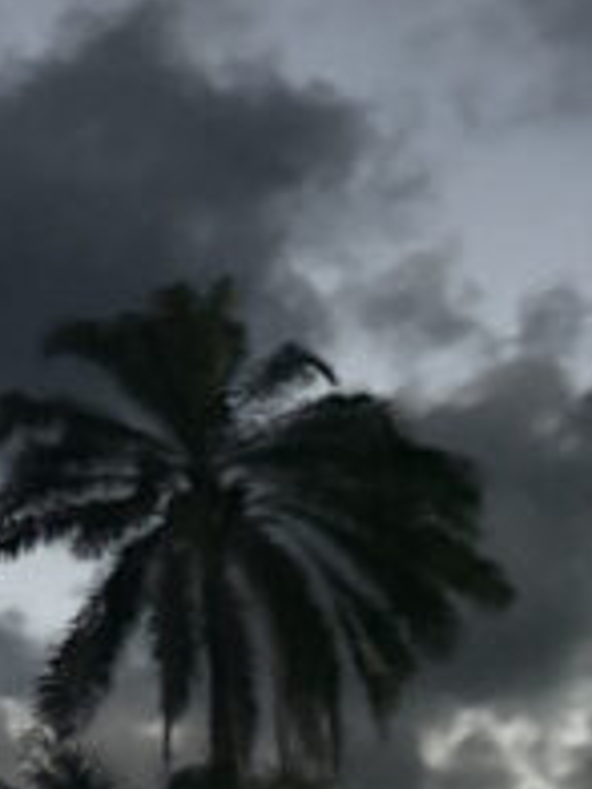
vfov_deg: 14.4
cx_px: -1148
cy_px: 612
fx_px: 3101
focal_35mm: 136
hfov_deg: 9.0
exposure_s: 1/30
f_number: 1.6
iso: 1000
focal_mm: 5.96
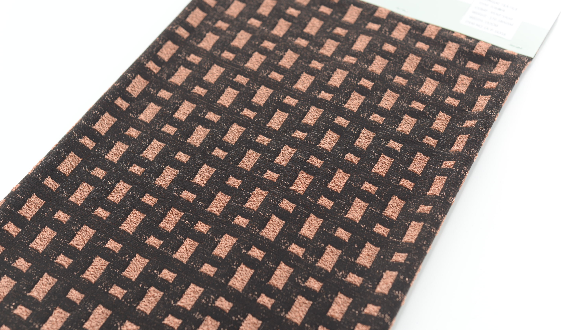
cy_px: 168
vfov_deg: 22.6
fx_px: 824
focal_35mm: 53
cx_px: 296
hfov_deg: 39.2
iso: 100
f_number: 4
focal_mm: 50
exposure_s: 1/50
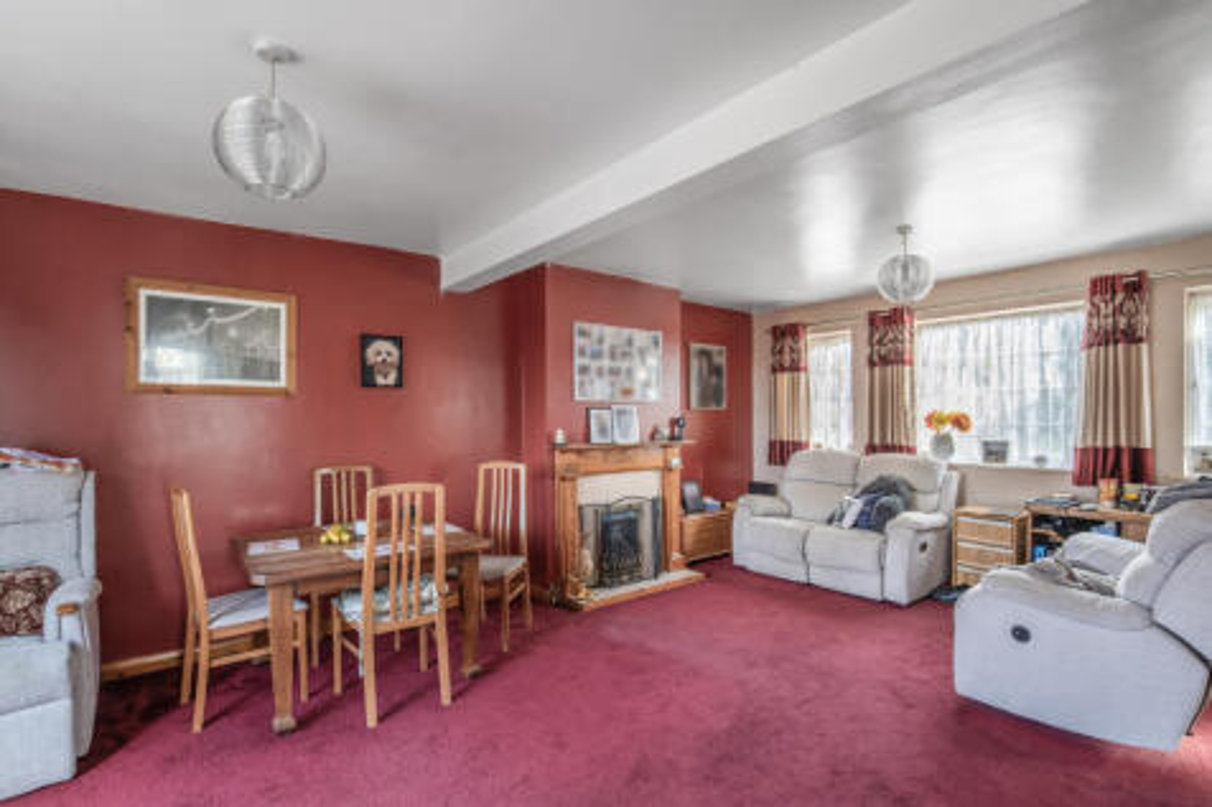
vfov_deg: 73.7
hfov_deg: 96.8
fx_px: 538
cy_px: 404
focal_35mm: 16
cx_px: 606
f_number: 8
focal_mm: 16
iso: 800
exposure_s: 1/8
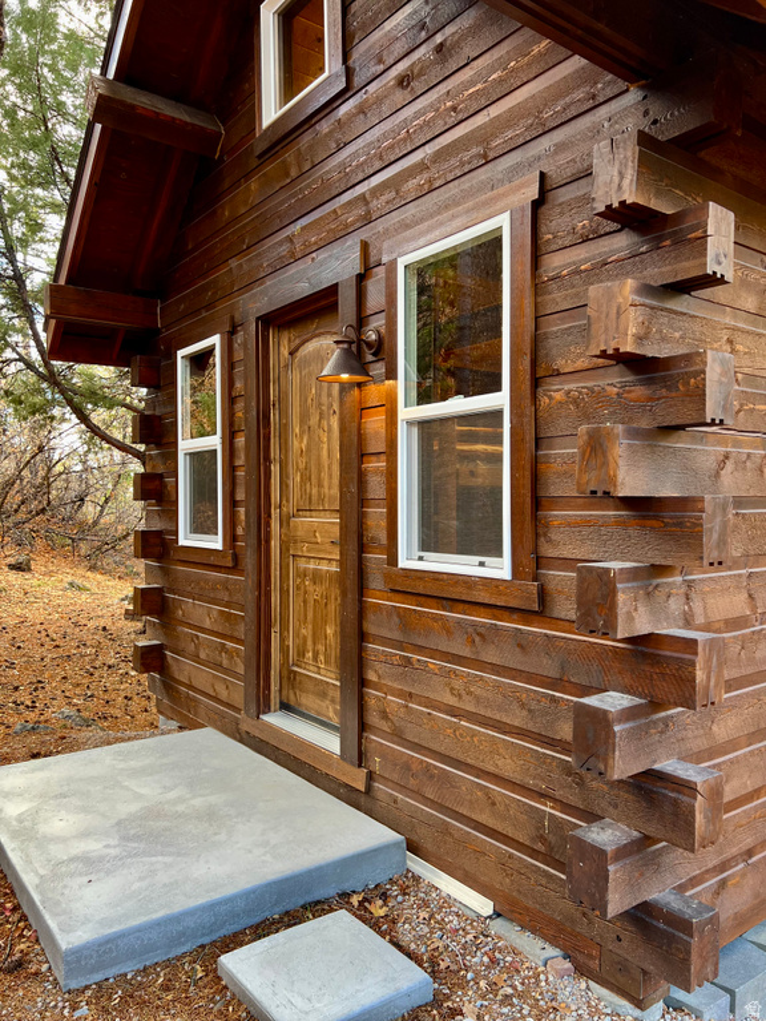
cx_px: 383
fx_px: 767
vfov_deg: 67.3
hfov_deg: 53.1
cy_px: 510
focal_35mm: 26
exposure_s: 1/121
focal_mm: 5.7
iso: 125
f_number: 1.5
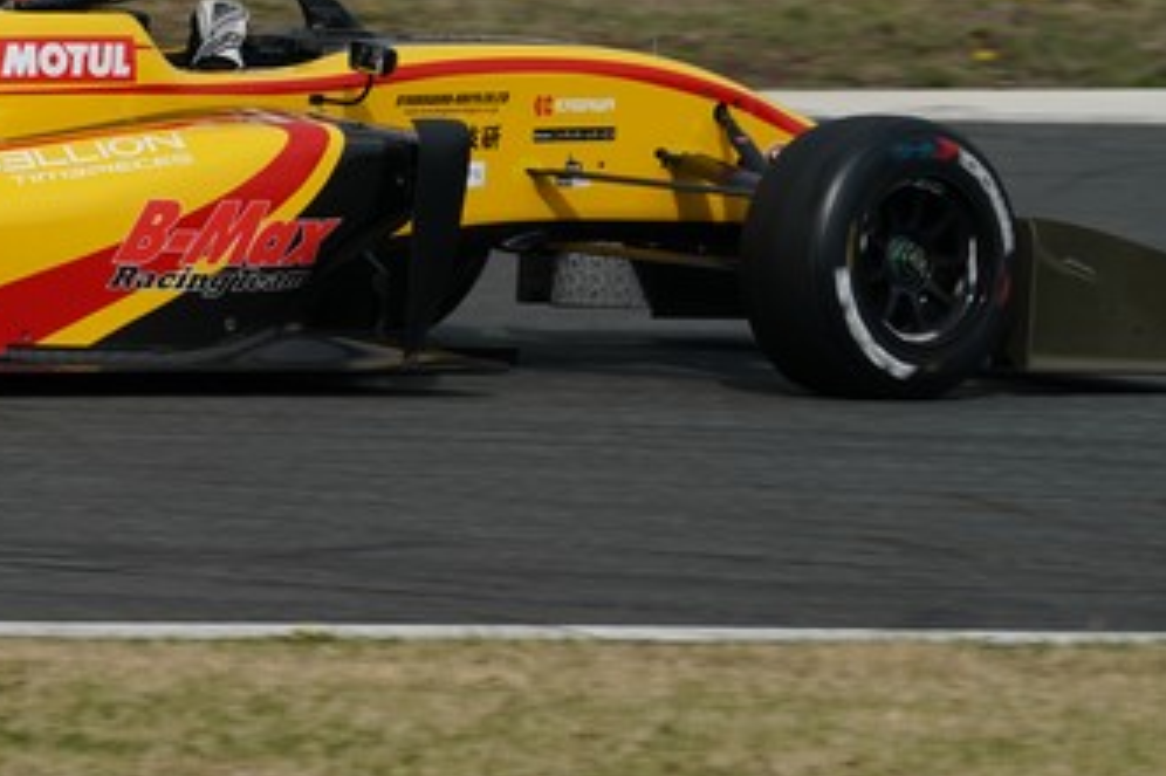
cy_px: 263
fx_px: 42180
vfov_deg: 1.1
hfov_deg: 1.6
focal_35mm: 1303
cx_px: 144
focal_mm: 600
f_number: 10
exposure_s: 1/640
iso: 200
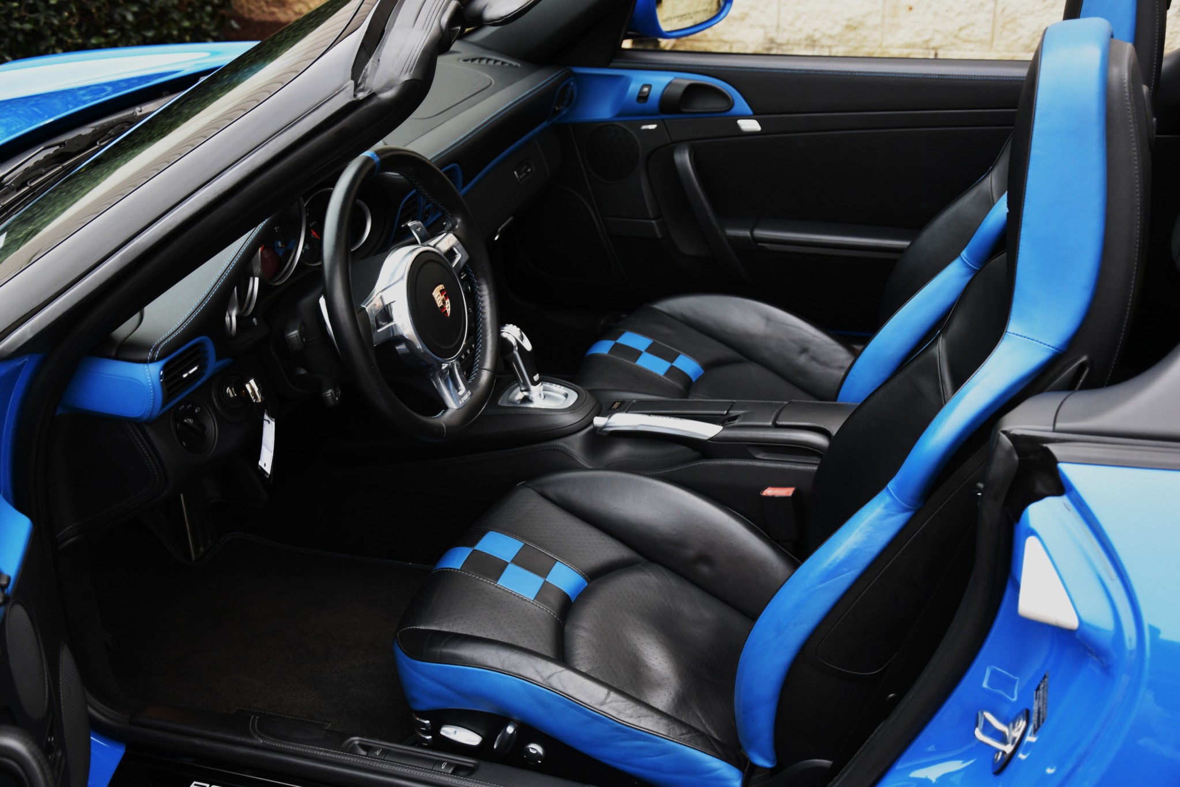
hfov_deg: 43.6
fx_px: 1475
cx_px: 590
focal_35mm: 45
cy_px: 394
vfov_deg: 29.9
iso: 800
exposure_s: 1/80
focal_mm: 30
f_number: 4.2
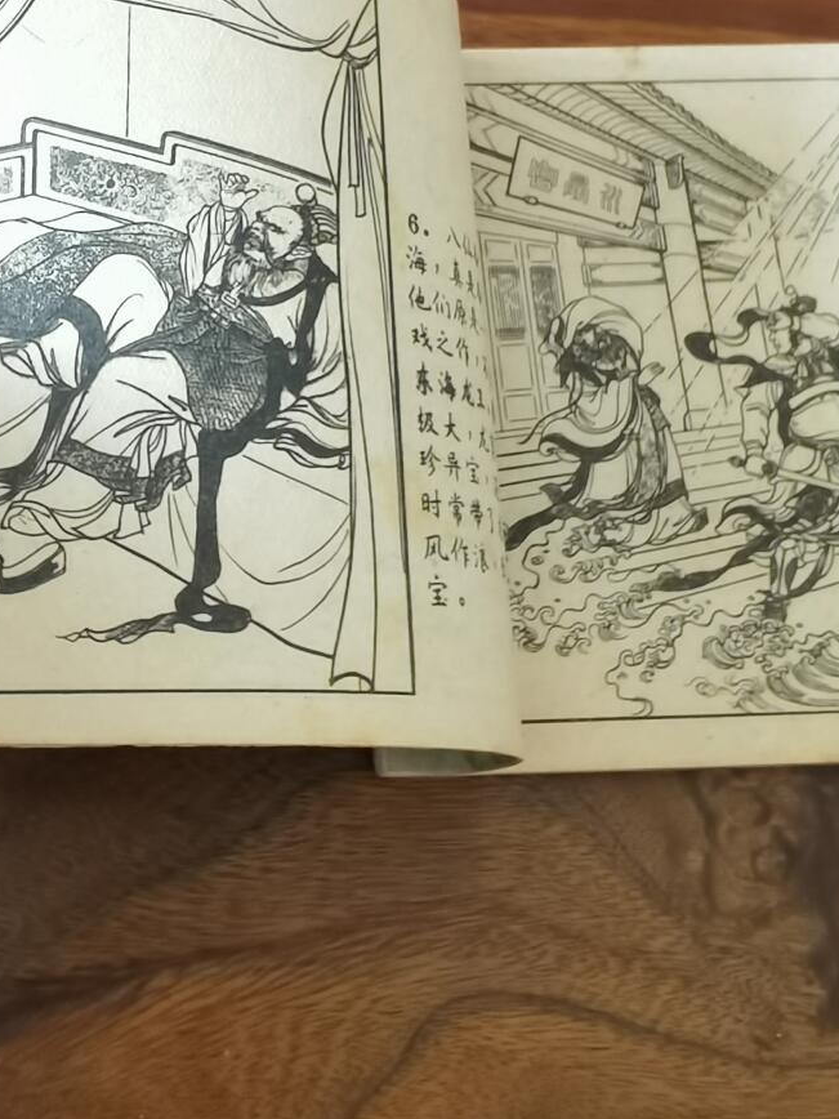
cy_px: 209
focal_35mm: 56
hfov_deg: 25.9
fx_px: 1810
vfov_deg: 33.3
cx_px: 564
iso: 400
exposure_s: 1/25
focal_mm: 2.26
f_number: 2.2
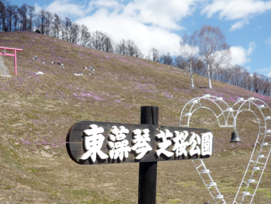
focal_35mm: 43
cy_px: 115
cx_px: 120
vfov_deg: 33.6
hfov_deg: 43.8
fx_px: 337
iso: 100
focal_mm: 5.5
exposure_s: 1/200
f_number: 8
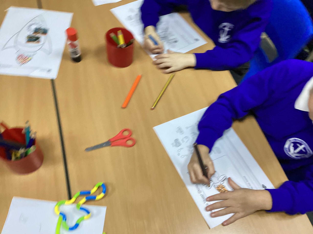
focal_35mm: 31
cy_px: 117
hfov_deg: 58.4
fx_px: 280
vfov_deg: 45.4
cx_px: 156
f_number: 2.4
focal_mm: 3.3
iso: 320
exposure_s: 1/60
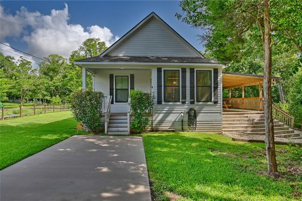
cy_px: 100
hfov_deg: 79.9
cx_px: 151
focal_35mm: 22
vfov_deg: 58.3
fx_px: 180
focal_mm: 21.5
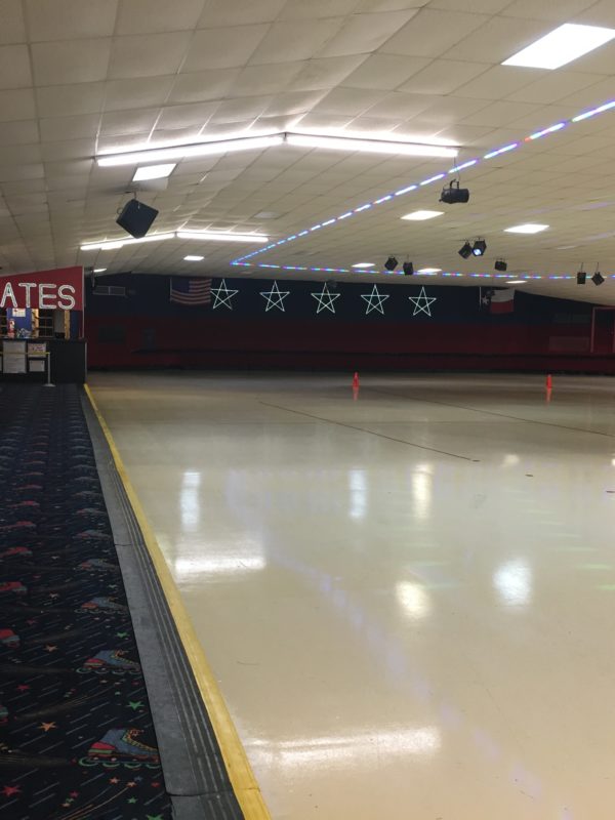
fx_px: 687
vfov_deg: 61.7
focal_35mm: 29
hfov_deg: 48.2
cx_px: 308
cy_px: 410
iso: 100
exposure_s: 1/30
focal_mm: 4.15
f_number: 2.2
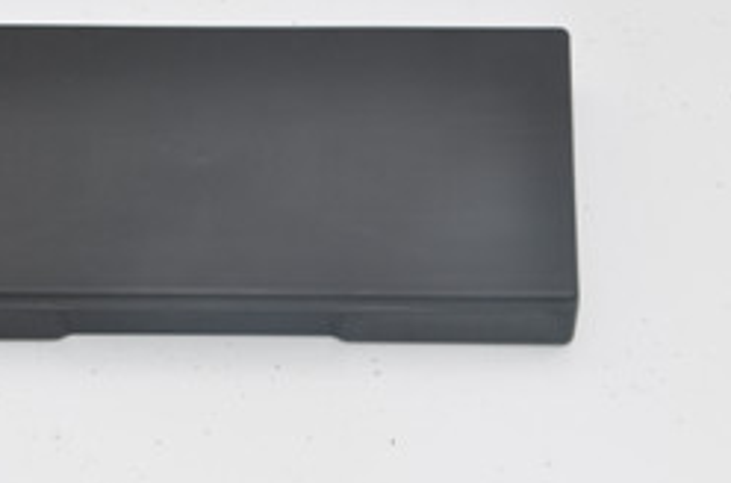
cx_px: 197
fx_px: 5141
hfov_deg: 8.1
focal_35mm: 254
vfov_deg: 5.4
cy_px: 214
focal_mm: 105
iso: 200
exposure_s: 1/200
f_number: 11
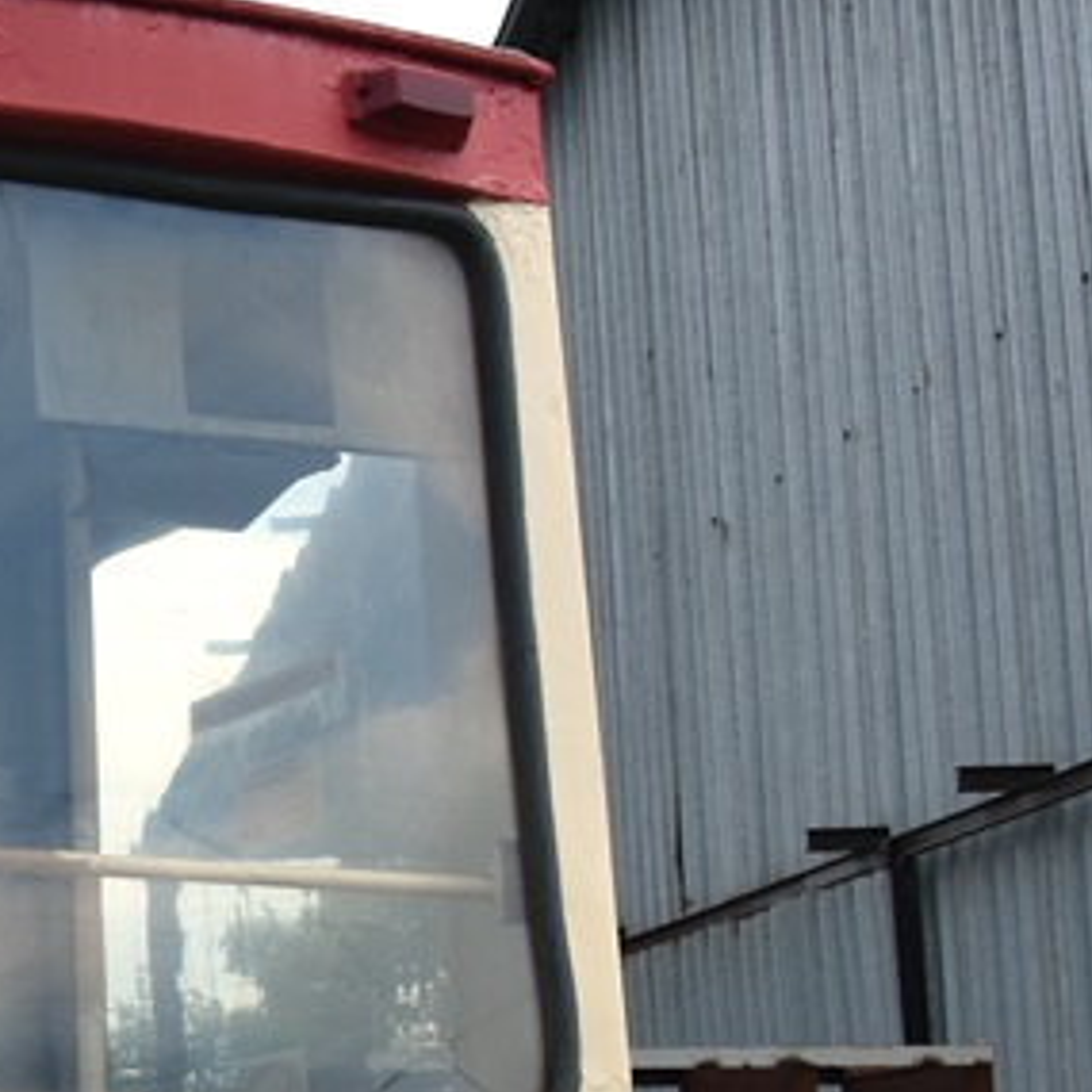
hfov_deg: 13.8
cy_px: 1130
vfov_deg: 15.1
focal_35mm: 113
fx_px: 4026
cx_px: -854
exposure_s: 1/500
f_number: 8
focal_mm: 21
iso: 280
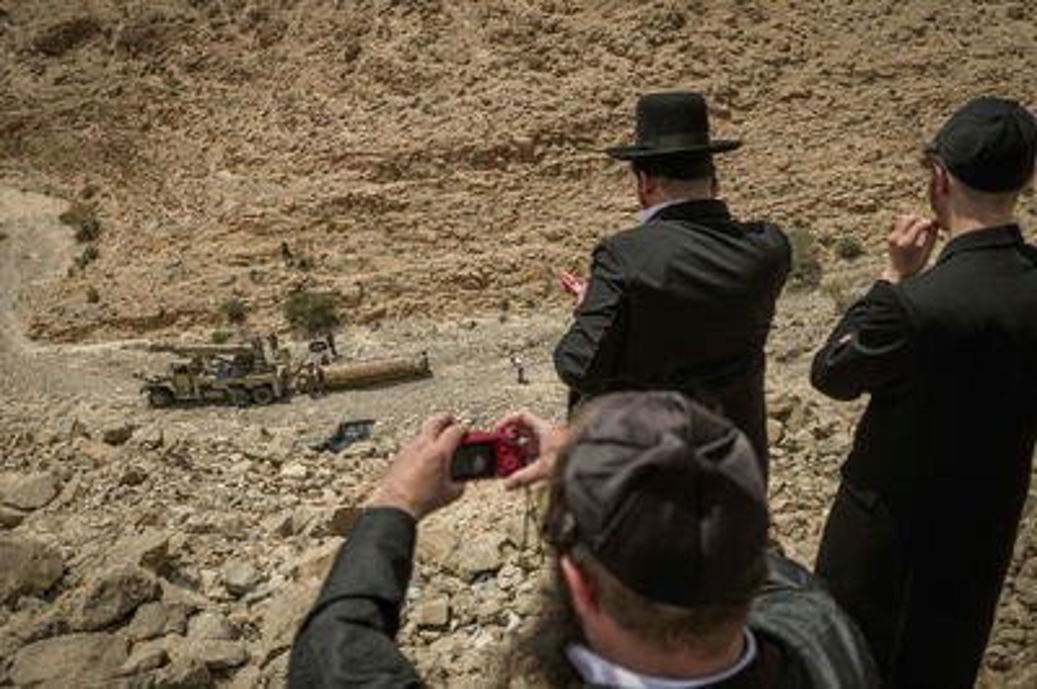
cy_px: 344
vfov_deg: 37.8
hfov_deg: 54.5
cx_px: 518
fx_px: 1007
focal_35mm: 35
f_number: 5.6
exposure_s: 1/2500
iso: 125
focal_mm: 35
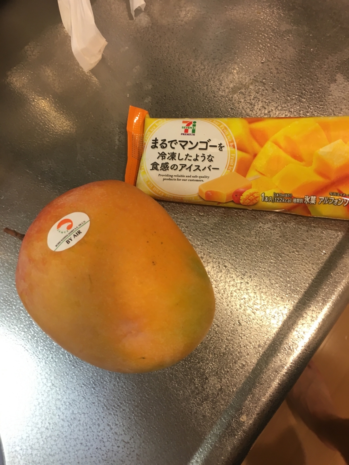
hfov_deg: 48.2
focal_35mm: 29
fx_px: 390
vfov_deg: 61.7
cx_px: 174
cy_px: 232
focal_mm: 4.15
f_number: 2.2
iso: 50
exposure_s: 1/30
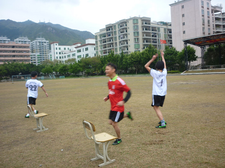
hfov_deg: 55.4
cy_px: 84
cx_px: 112
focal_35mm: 33
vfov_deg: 42.9
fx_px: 214
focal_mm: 5.5
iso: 80
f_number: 2.8
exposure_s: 1/125
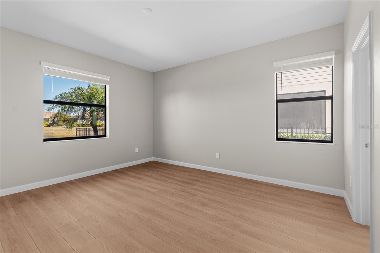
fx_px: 158
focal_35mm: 15
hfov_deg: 100.4
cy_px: 126
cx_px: 190
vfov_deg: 77.3
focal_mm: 10
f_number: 7.1
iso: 100
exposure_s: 1/2
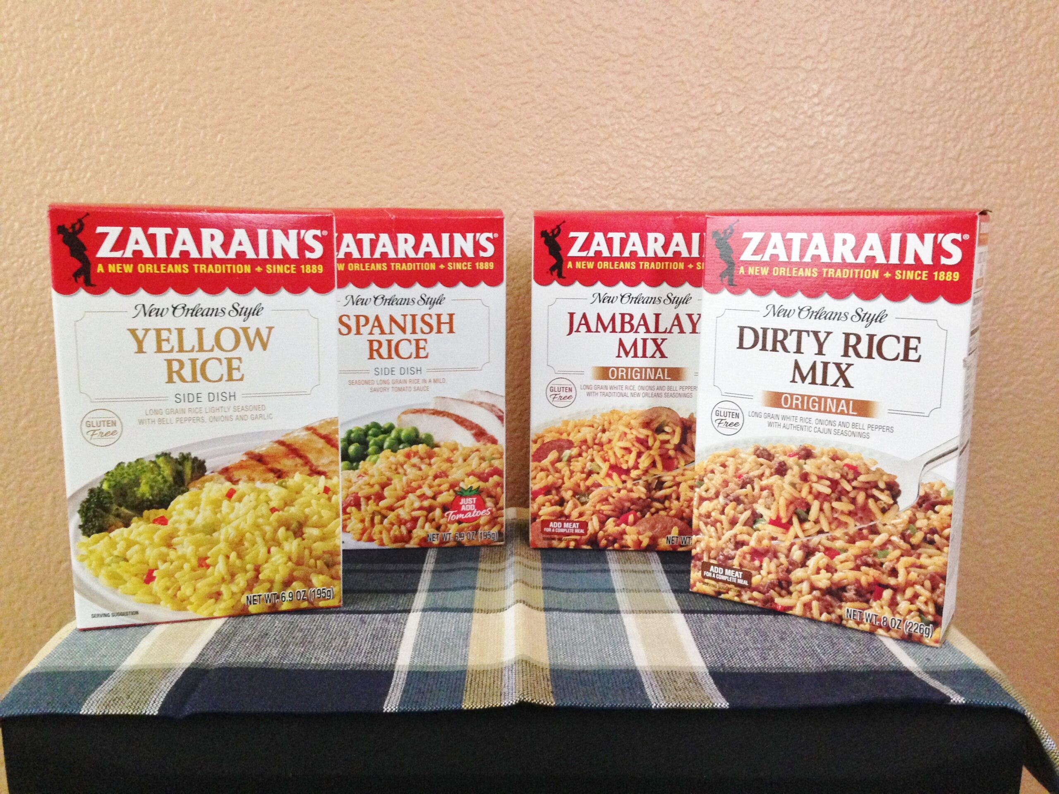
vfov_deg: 42.9
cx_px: 530
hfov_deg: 55.4
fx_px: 1010
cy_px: 397
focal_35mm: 33
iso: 400
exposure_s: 1/20
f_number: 2.4
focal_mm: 4.12
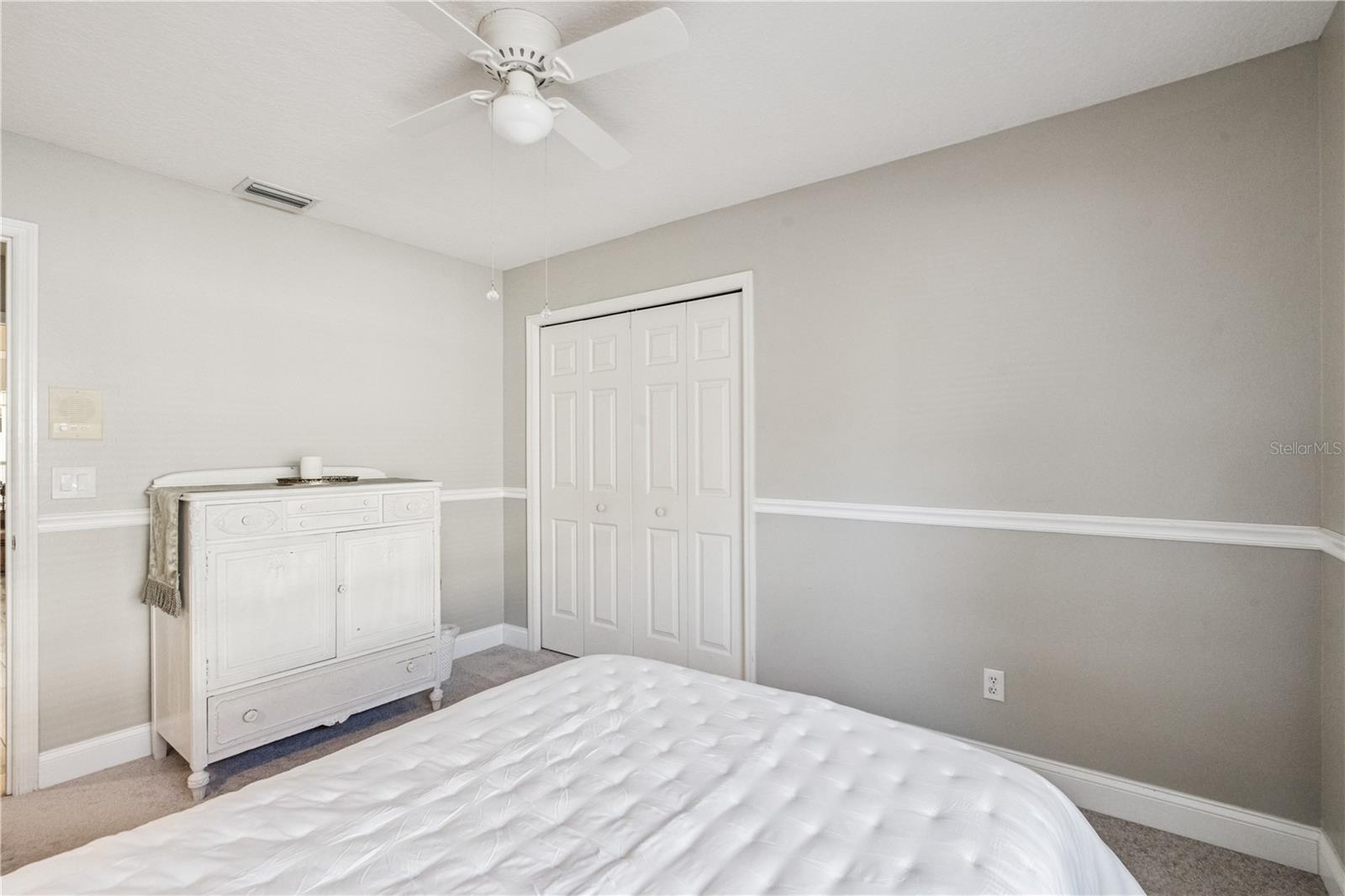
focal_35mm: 16
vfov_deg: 73.7
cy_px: 448
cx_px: 672
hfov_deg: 96.7
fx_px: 598
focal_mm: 16
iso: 5000
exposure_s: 1/125
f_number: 10
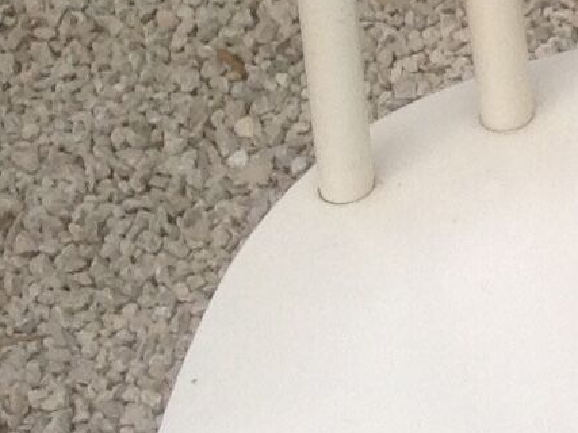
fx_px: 3539
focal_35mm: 212
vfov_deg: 6.9
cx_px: 1685
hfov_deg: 8.1
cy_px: 644
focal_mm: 4.28
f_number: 2.4
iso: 50
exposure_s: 1/1314
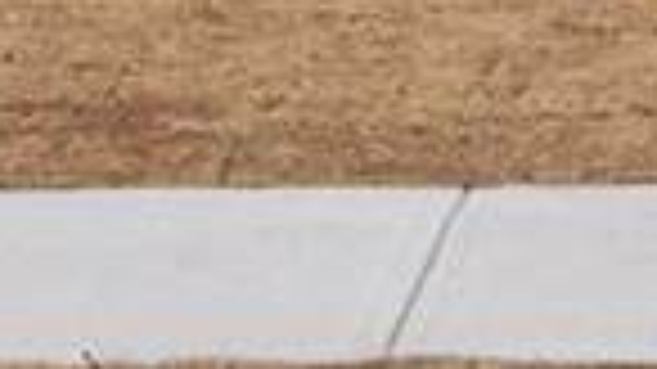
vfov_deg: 5.1
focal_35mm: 220
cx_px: 932
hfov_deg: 9.6
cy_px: -972
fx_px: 3831
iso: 1250
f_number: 6.3
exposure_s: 1/3200
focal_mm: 30
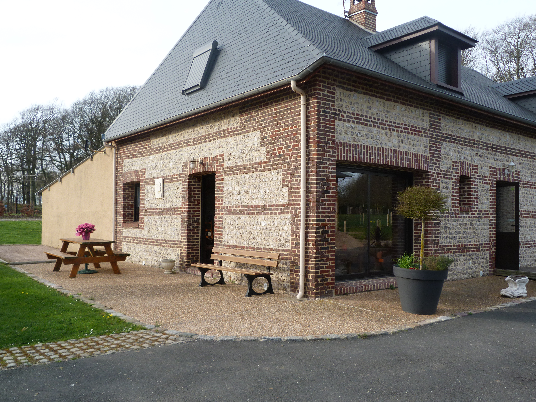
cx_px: 268
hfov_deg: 58.4
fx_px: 480
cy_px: 201
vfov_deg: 45.4
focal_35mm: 31
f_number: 4
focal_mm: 5.6
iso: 80
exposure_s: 1/200
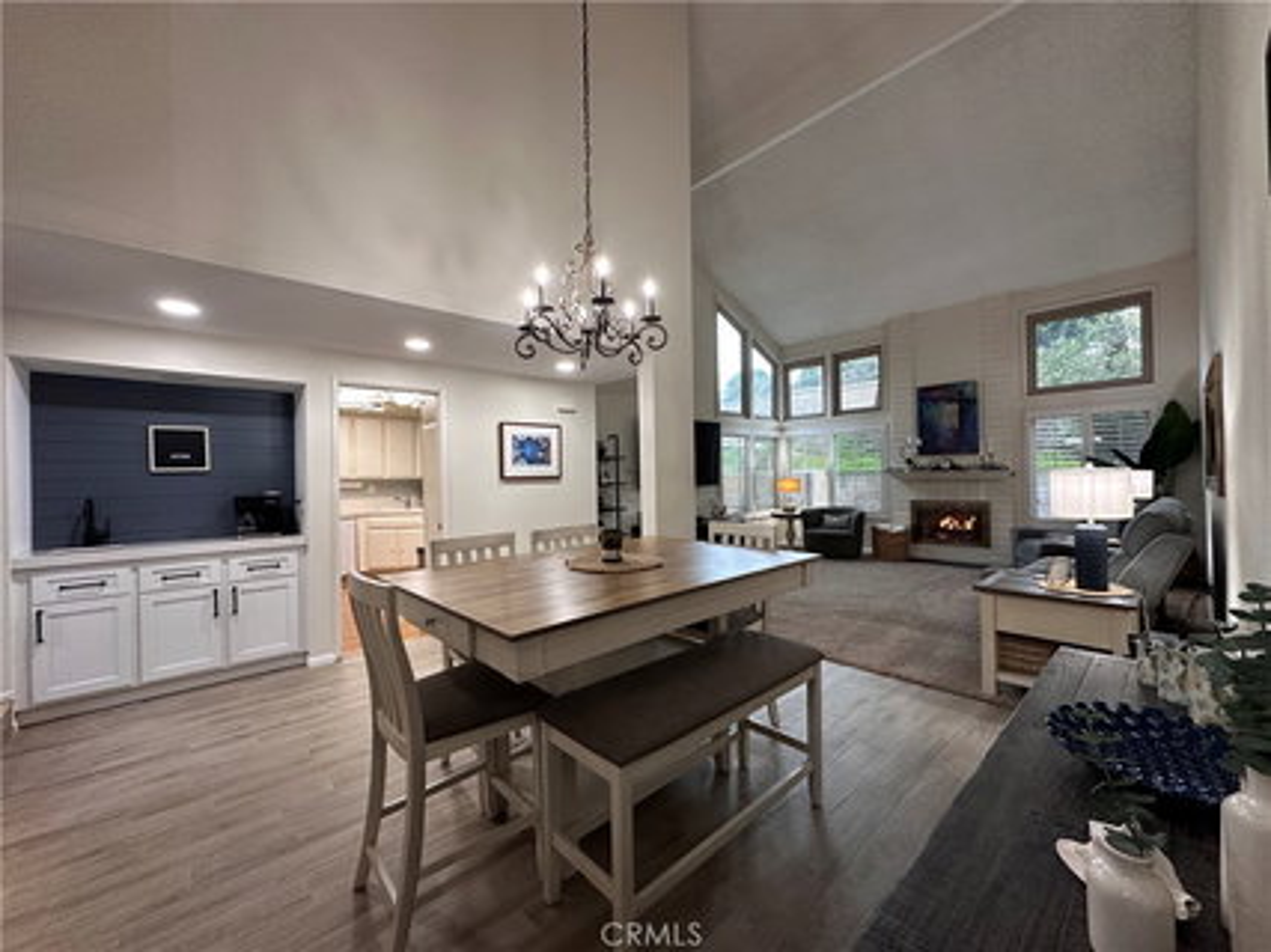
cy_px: 476
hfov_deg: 102.1
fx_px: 514
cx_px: 636
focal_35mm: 14
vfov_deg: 85.6
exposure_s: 1/120
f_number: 2.2
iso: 250
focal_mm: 2.22
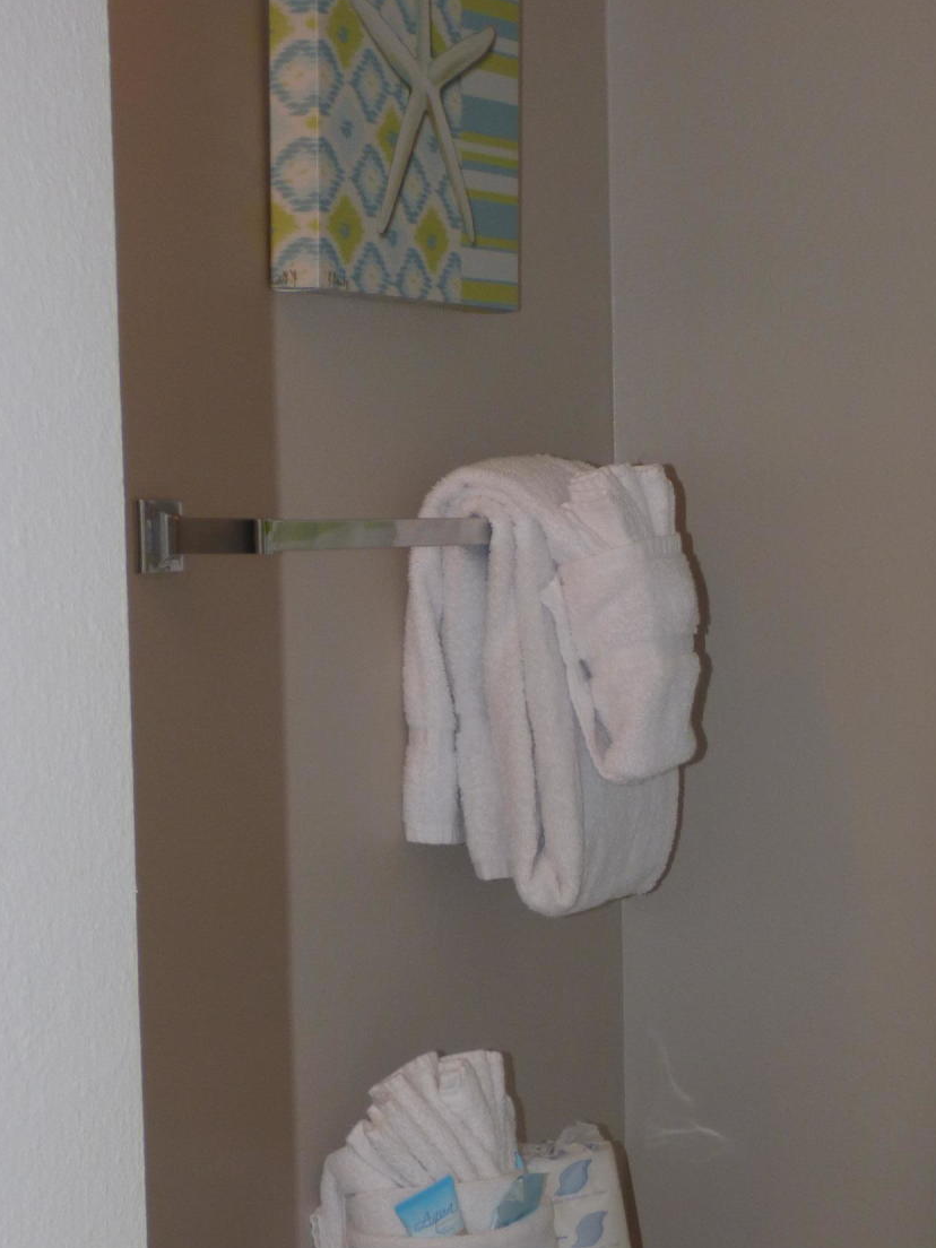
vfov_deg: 20.3
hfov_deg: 15.3
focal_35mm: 96
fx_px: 3461
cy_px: 938
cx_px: 733
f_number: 3.9
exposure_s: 1/60
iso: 100
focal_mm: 9.51
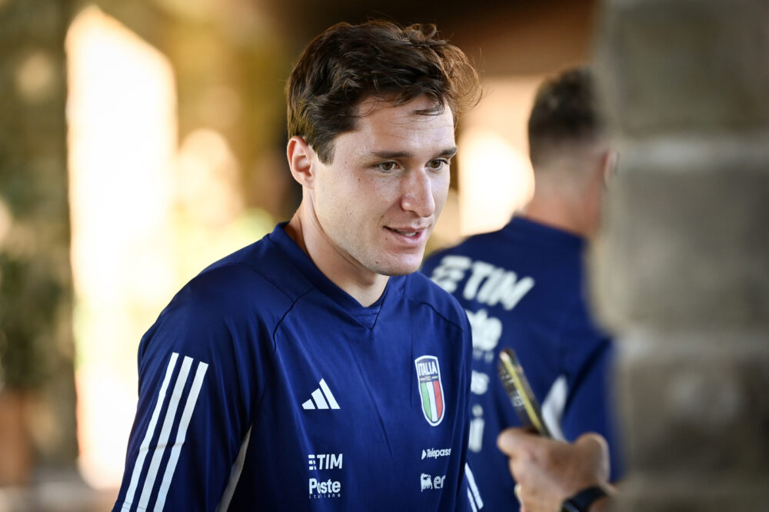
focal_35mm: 220
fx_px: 4698
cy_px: 256
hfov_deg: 9.4
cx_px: 384
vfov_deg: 6.2
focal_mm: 220
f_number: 4
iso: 1000
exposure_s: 1/640
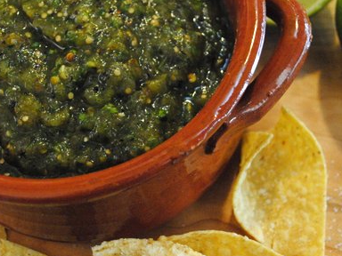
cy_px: 133
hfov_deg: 27.8
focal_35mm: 70
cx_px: 132
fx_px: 690
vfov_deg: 21.1
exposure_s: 1/30
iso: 1400
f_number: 4.5
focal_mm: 29
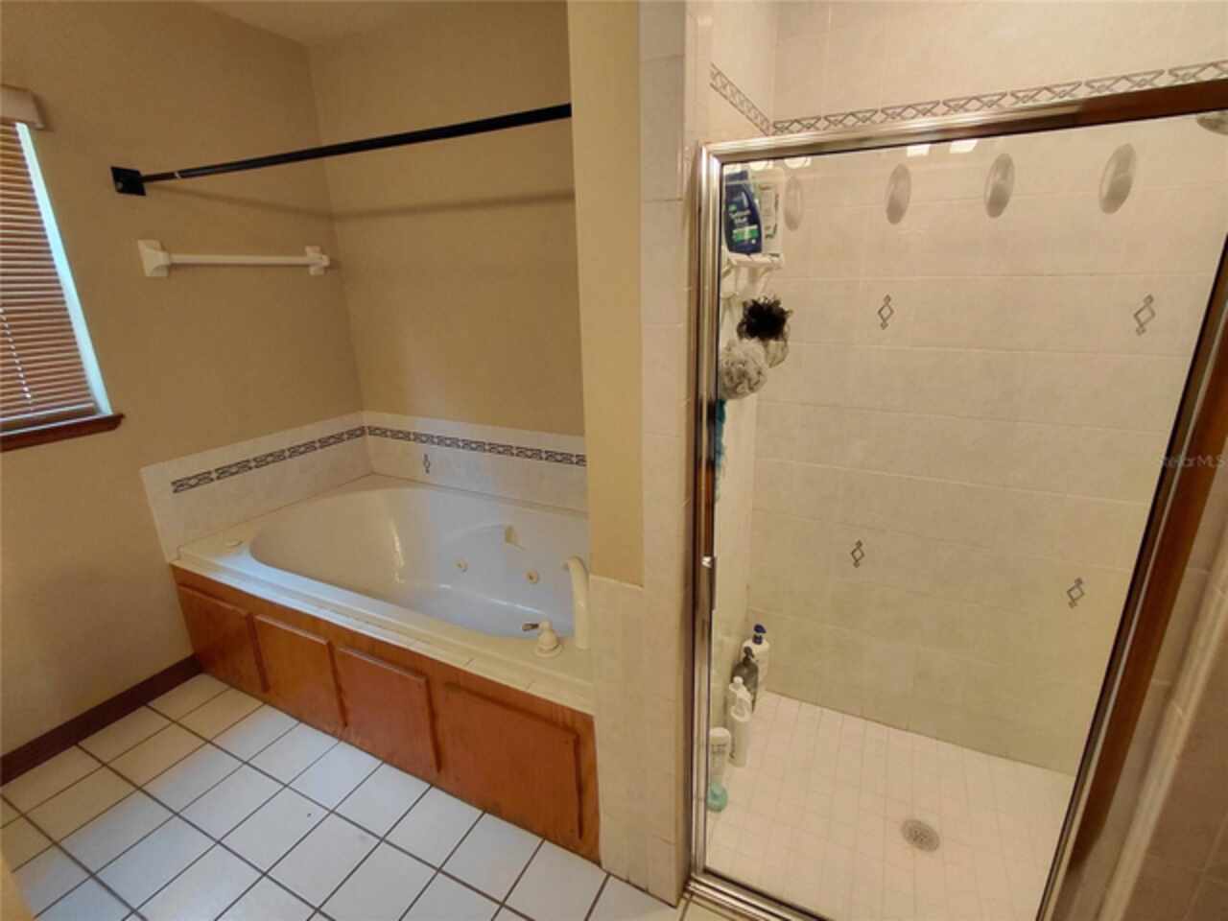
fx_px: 568
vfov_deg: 78.1
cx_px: 614
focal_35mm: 16
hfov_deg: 94.5
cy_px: 460
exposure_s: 1/60
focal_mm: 1.64
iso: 200
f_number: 2.2
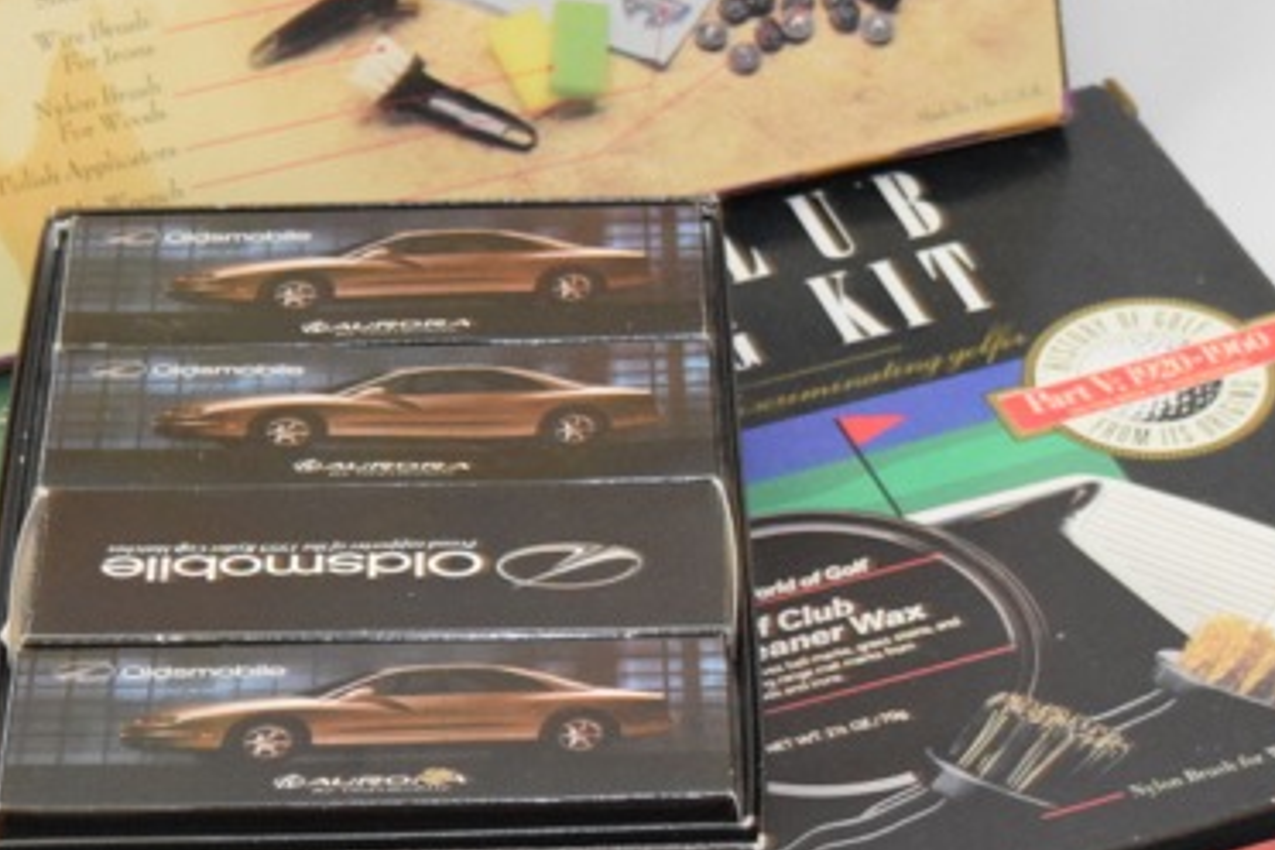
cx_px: 572
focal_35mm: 129
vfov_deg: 10.6
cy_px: 578
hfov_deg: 15.9
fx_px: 4568
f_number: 4.5
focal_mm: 32
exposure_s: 1/60
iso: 3200
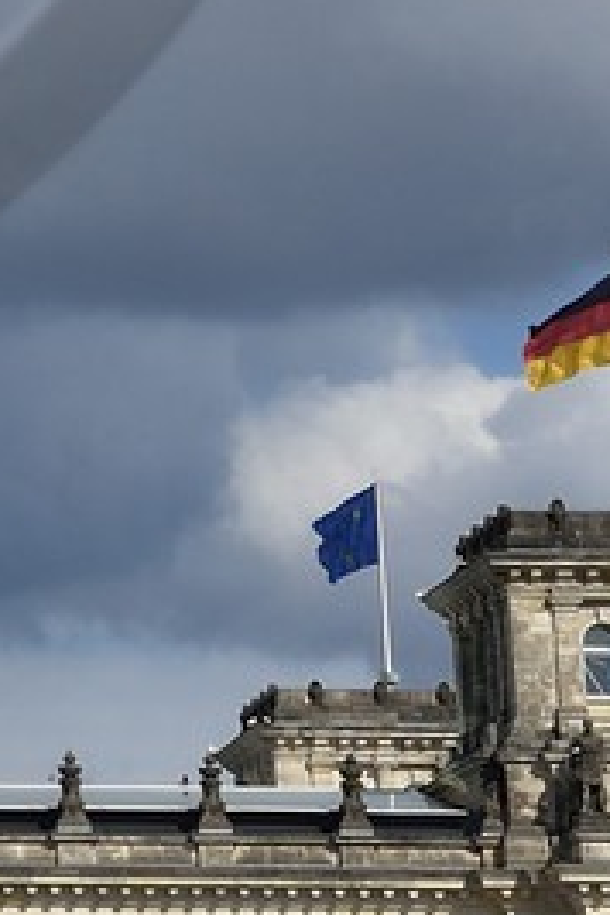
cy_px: -624
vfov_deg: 7.6
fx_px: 6709
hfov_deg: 5.1
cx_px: -672
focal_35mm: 264
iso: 200
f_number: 16
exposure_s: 1/250
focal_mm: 44
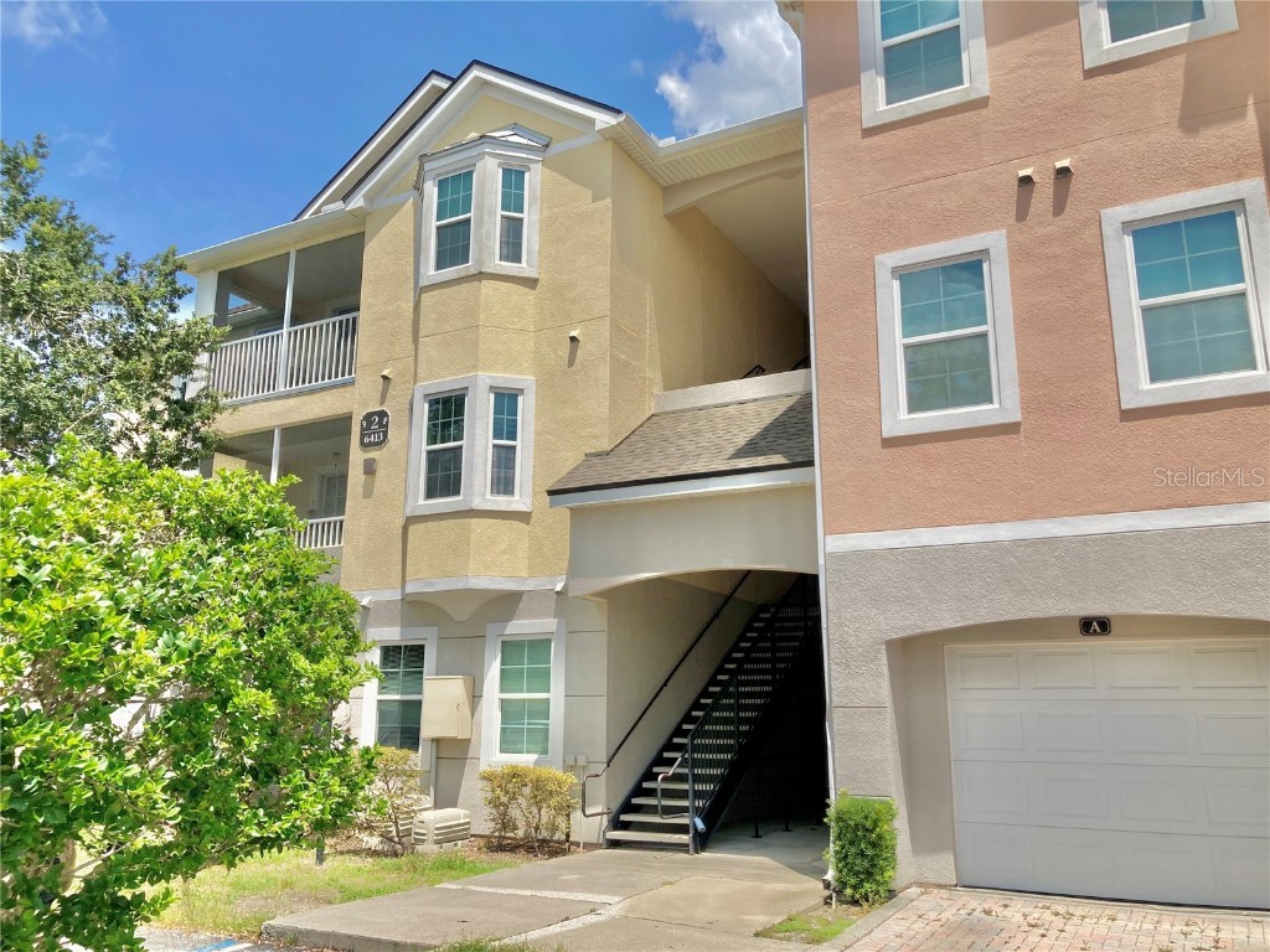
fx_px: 1027
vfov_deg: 49.7
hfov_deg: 63.4
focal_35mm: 28
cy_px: 476
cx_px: 635
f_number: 1.8
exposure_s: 1/2433
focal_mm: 3.99
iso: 20
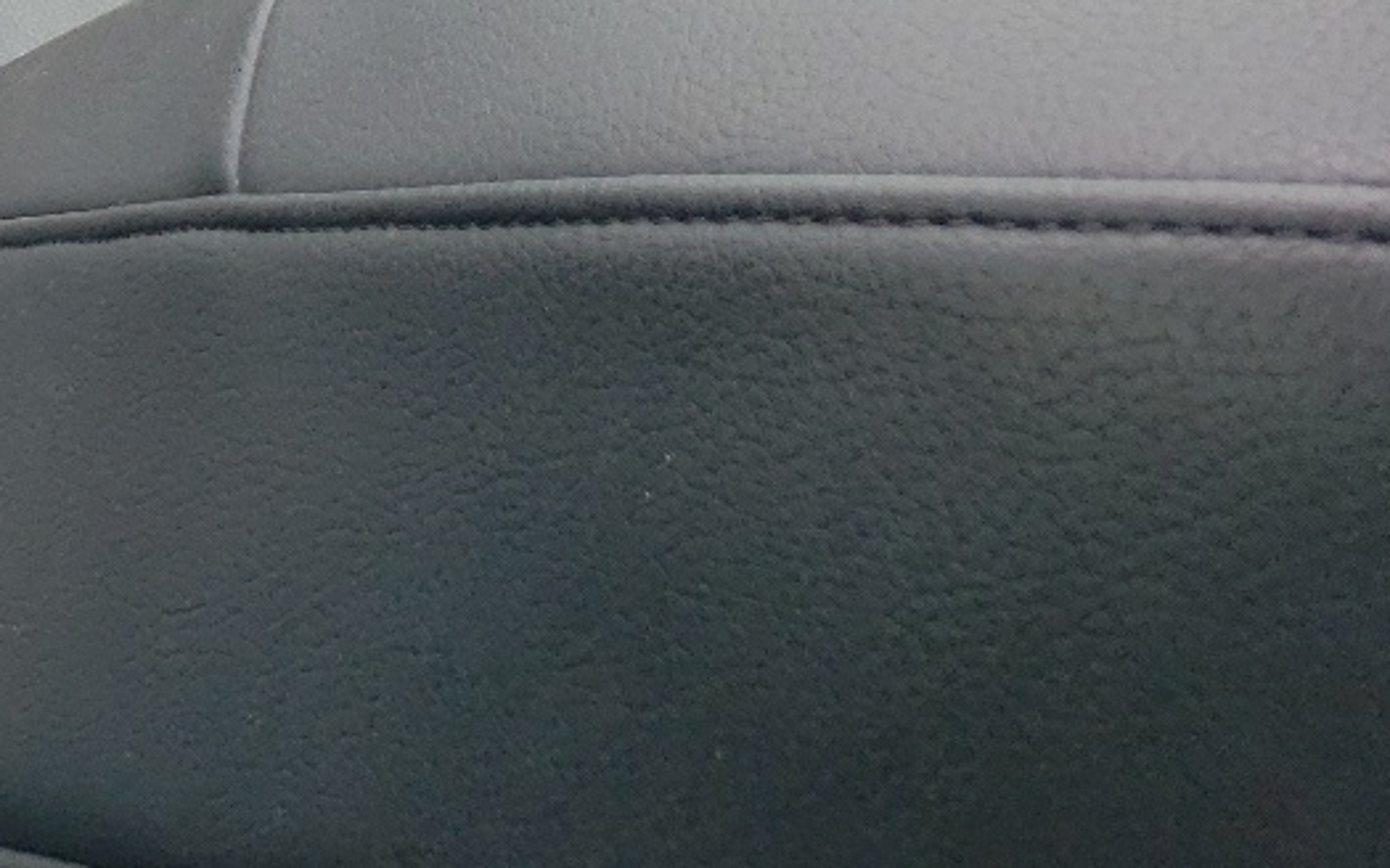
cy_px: -625
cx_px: -670
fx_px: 3182
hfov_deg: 21.0
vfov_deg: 14.0
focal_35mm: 84
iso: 50
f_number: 1.5
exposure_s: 1/233
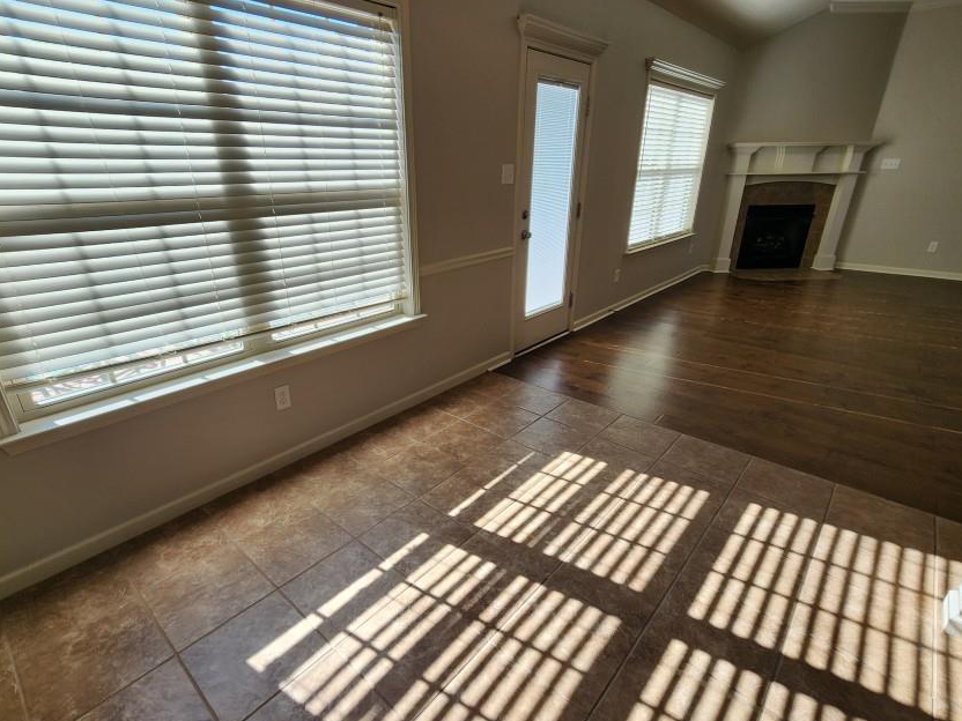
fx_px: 445
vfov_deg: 78.1
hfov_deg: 94.4
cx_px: 460
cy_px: 378
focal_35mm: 16
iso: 50
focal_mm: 2.2
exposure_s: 1/200
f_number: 2.2
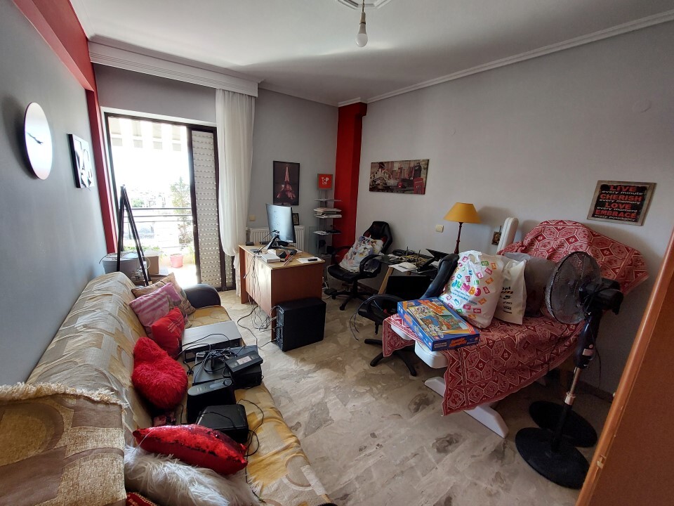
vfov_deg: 89.9
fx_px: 253
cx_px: 337
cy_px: 253
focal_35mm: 13
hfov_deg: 106.2
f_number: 2.2
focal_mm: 1.74
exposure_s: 1/50
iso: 80
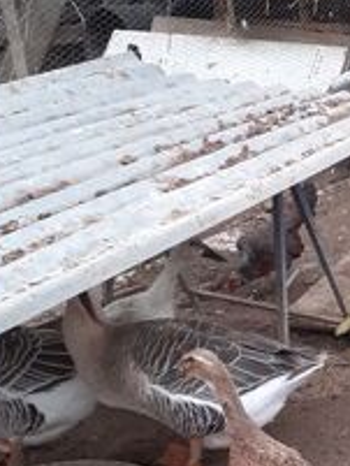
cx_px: 524
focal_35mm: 86
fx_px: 1158
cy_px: 364
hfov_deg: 15.8
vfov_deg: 22.5
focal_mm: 3.6
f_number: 1.9
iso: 125
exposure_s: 1/50
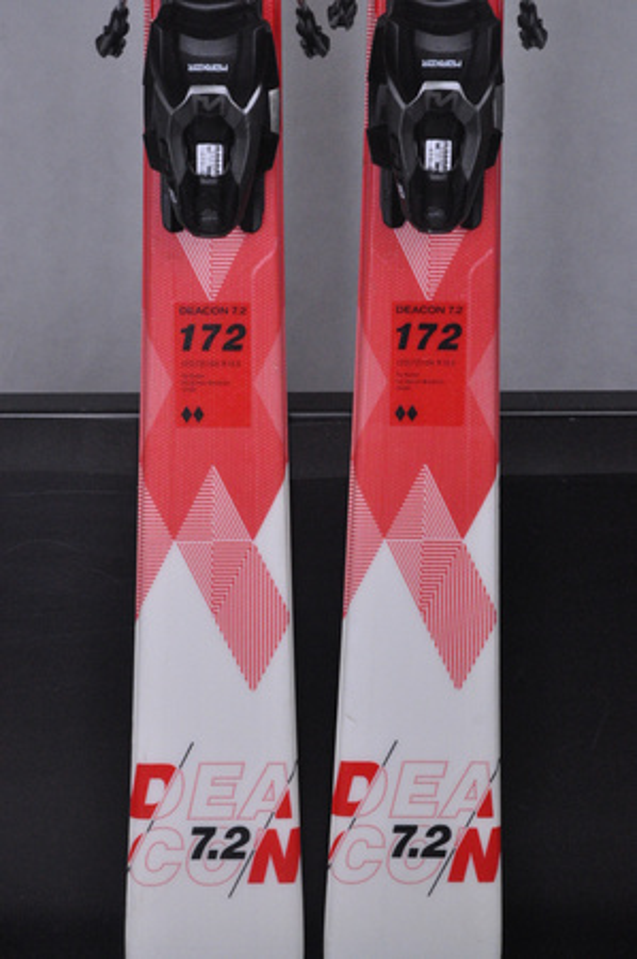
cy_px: 480
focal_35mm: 112
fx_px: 2993
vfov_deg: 18.2
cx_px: 318
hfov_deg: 12.2
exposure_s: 1/125
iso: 3200
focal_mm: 75
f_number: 9.5
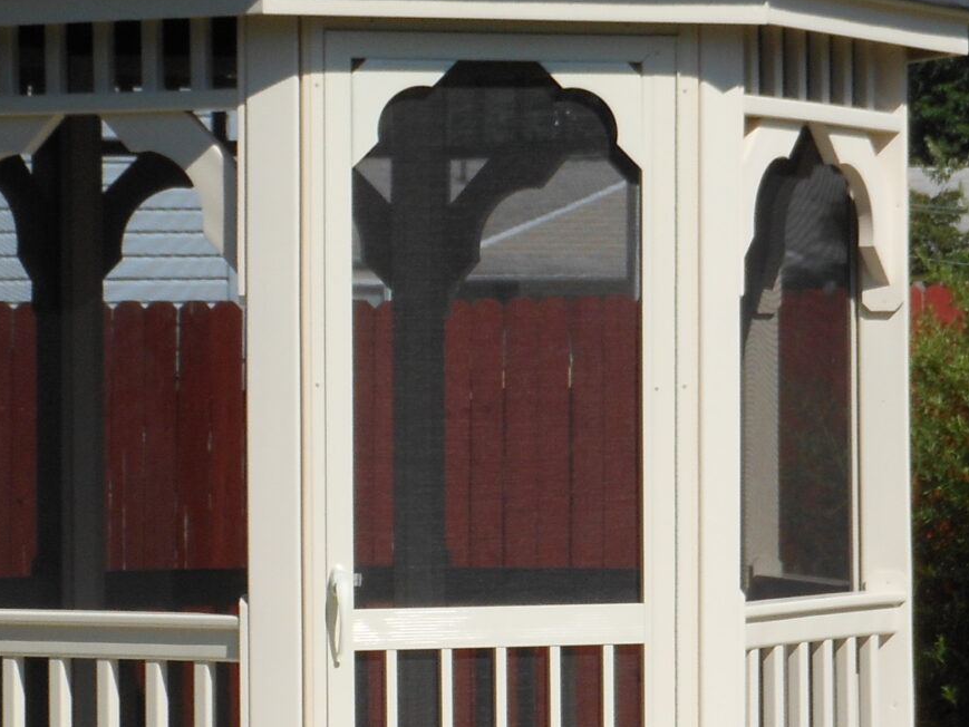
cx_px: 530
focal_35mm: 159
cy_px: 311
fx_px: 4451
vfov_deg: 9.3
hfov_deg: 12.4
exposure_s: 1/640
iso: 80
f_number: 4.9
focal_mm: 9.6
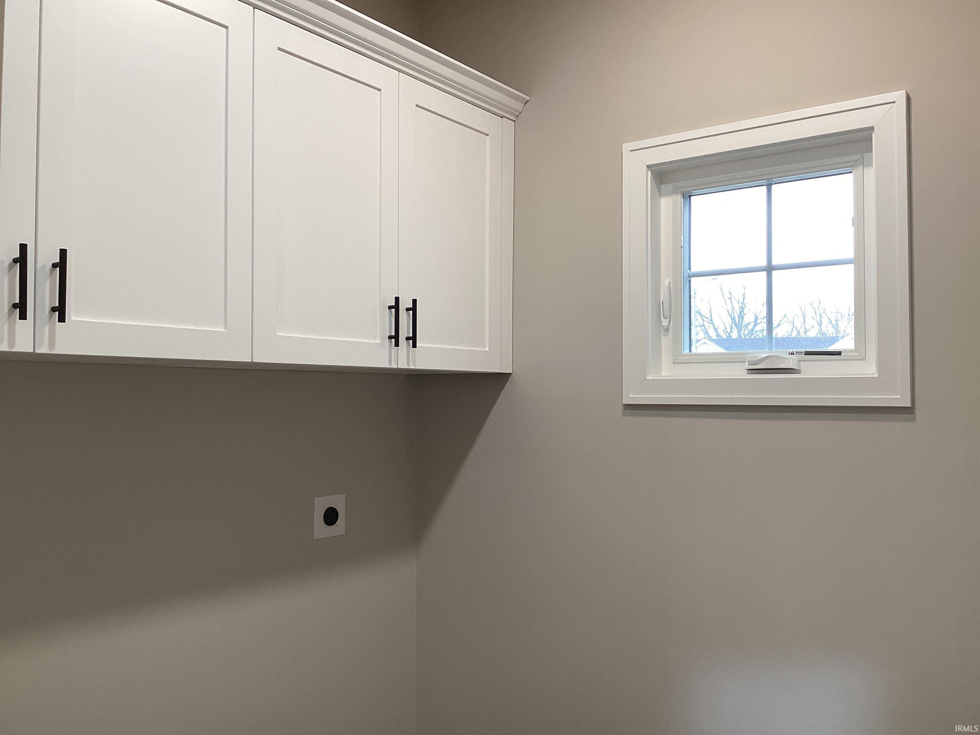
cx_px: 490
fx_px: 878
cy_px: 368
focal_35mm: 31
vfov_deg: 45.4
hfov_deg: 58.4
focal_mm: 3.3
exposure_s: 1/60
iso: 64
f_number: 2.4
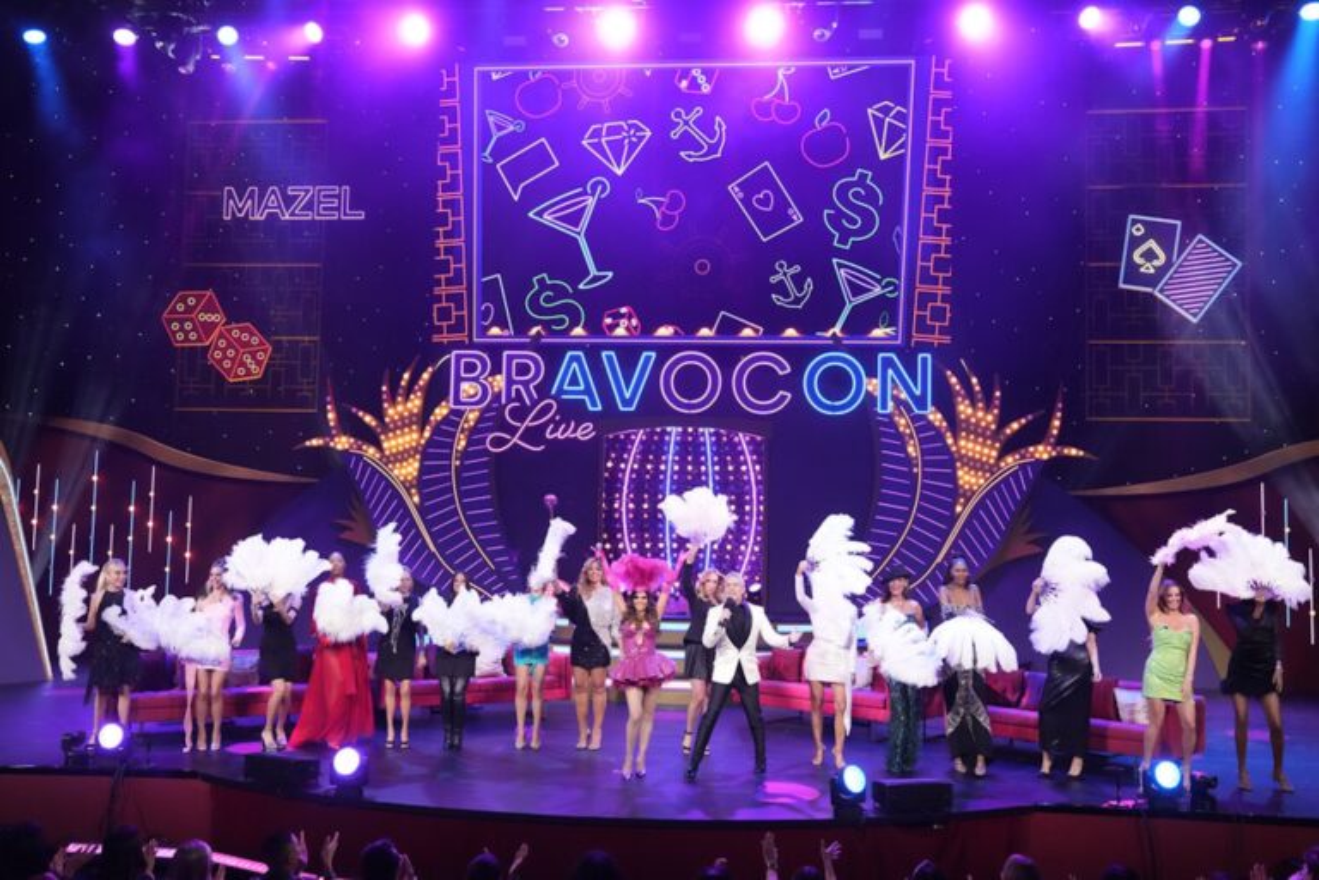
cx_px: 660
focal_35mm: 34
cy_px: 440
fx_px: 1246
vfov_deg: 38.9
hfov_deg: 55.8
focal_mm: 34
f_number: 4
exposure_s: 1/400
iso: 8000
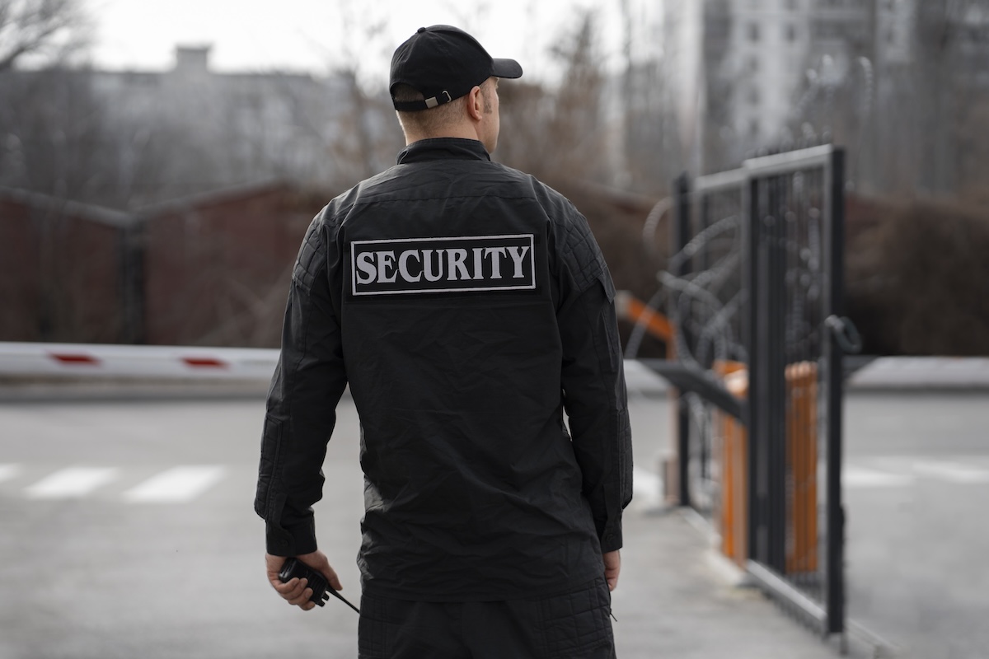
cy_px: 330
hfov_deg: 23.9
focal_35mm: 85
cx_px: 494
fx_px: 2335
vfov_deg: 16.1
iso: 500
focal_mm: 85
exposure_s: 1/3200
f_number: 2.5
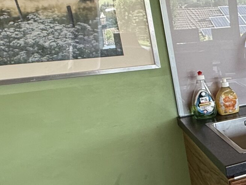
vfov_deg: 26.6
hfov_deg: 23.6
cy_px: 99
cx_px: 410
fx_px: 391
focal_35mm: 55
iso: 100
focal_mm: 2.22
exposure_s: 1/100
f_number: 2.2
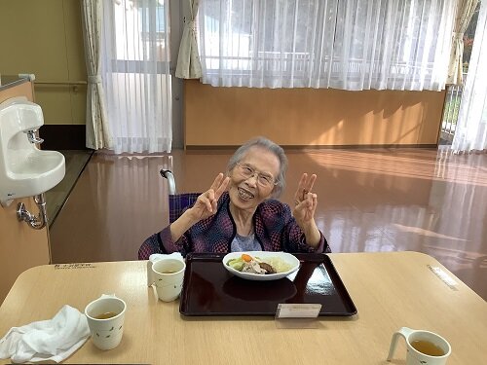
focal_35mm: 31
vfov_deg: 45.4
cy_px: 182
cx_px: 244
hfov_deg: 58.4
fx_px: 436
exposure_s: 1/100
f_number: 2.4
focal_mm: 3.3
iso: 64
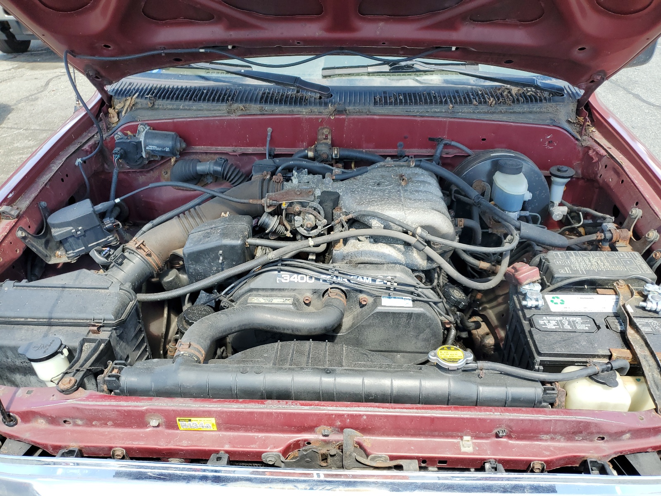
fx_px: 496
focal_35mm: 26
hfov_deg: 67.3
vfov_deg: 53.1
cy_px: 248
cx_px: 330
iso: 50
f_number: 1.5
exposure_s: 1/385
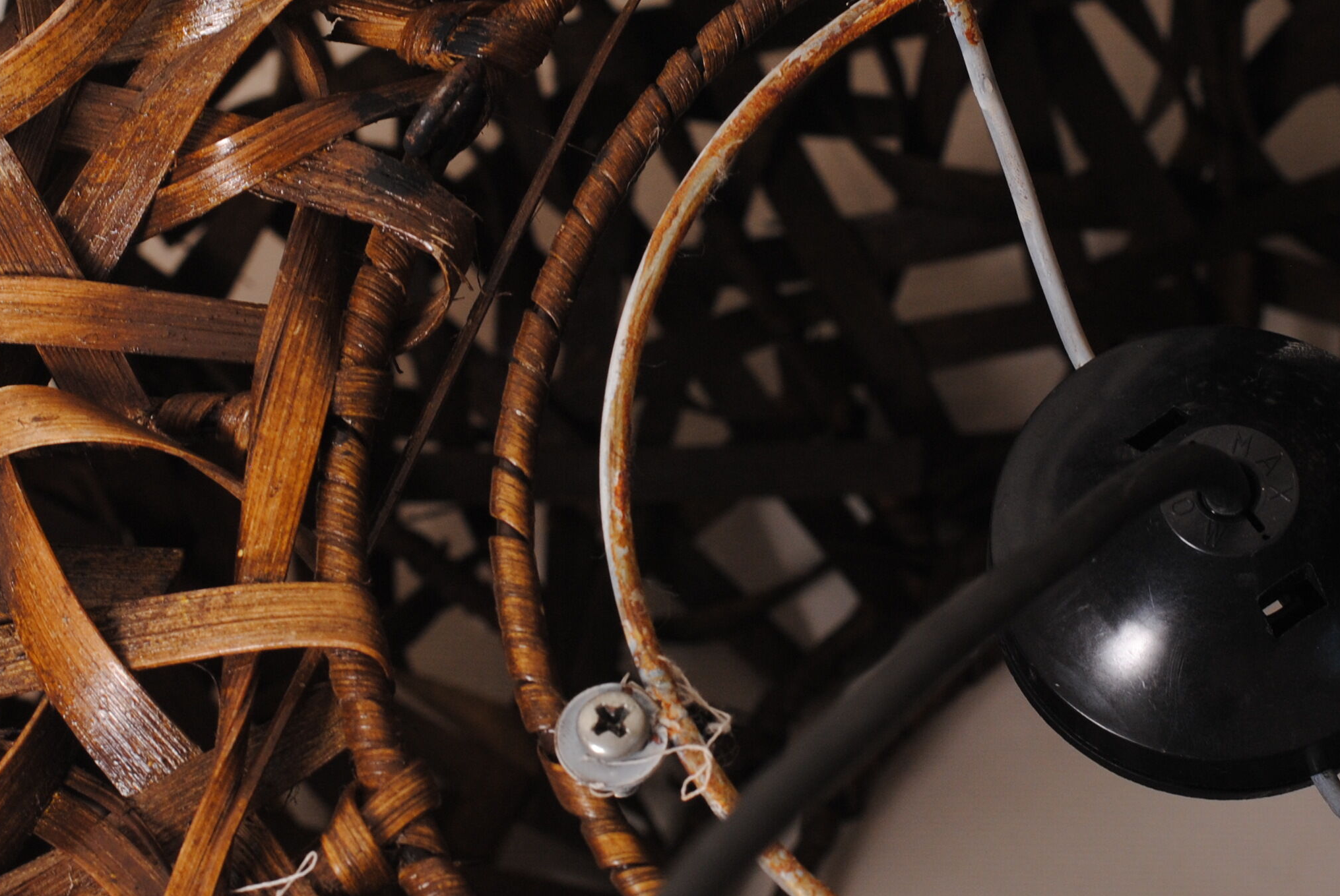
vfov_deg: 9.6
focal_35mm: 143
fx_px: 5328
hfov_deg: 14.3
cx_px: 804
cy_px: 427
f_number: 8
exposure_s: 1/80
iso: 200
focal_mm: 50
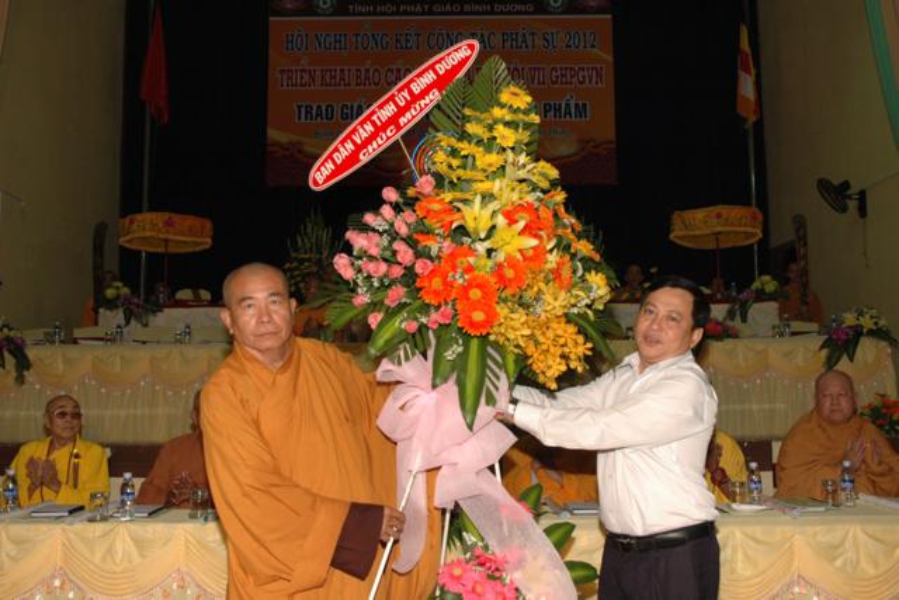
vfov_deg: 36.9
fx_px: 899
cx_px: 450
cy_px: 300
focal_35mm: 36
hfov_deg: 53.1
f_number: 8
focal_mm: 24
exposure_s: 1/80
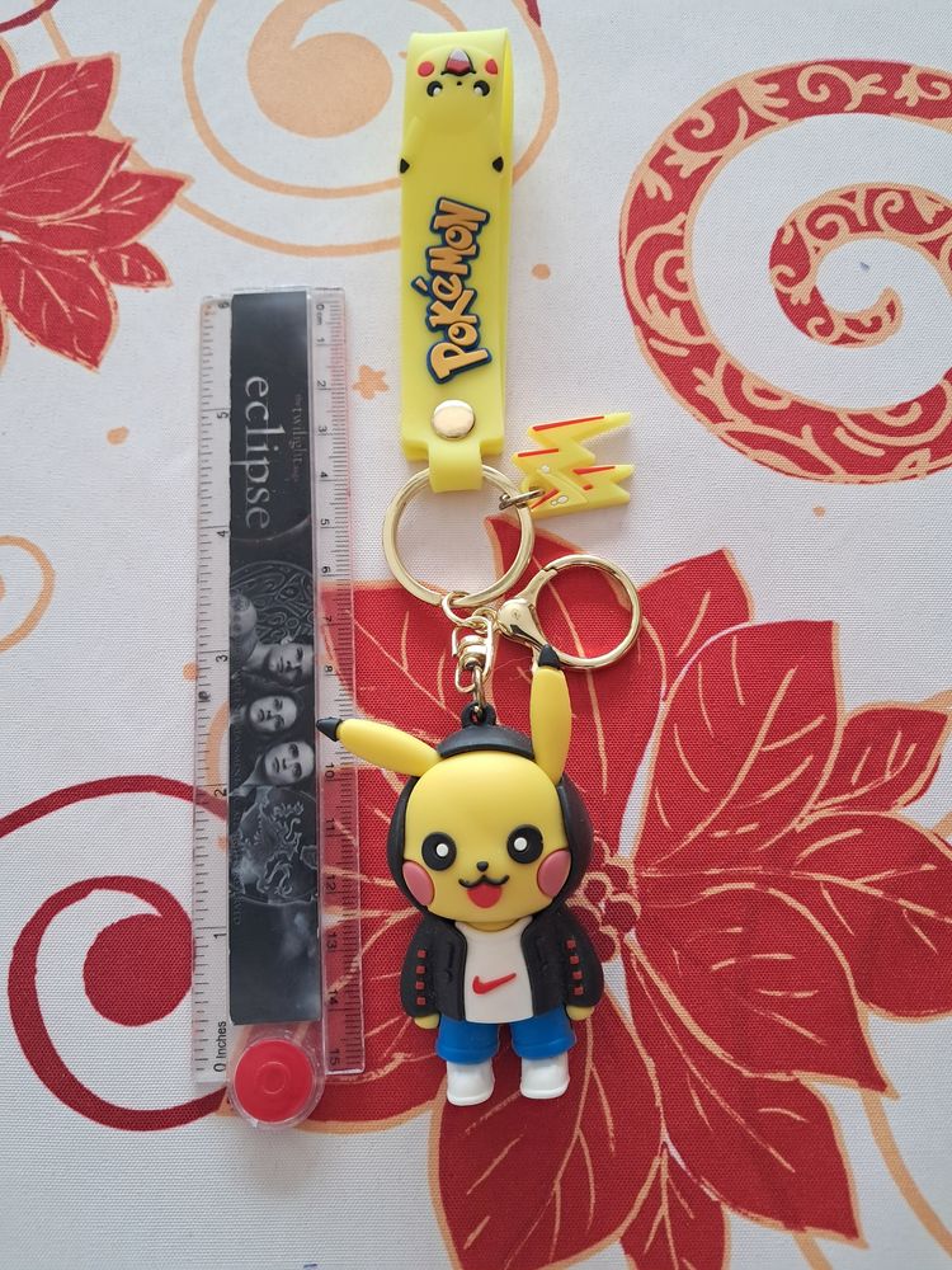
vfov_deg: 65.3
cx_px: 476
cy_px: 635
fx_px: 990
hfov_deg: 51.4
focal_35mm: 27
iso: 500
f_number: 1.8
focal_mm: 4
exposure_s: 1/50
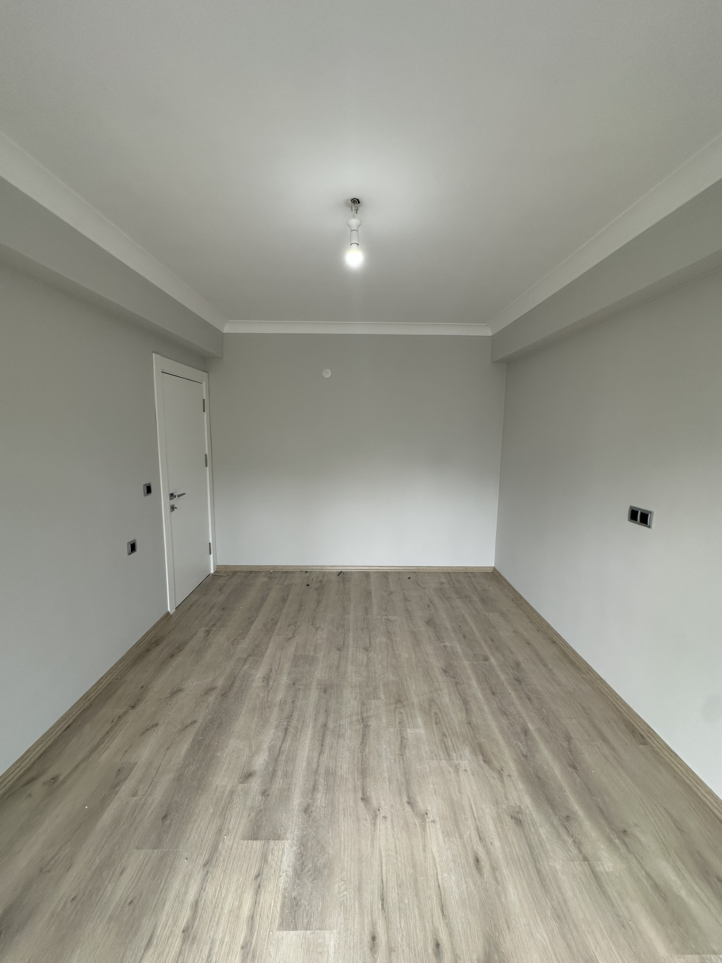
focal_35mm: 14
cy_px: 482
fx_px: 389
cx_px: 361
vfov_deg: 102.1
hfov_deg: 85.7
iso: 125
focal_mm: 2.22
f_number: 2.2
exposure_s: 1/99
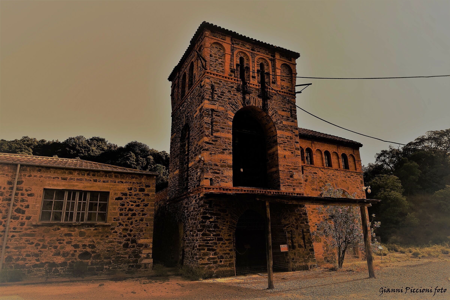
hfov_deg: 77.3
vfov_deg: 56.1
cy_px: 150
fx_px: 281
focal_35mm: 22
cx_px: 225
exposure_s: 1/400
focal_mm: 15
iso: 200
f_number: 10
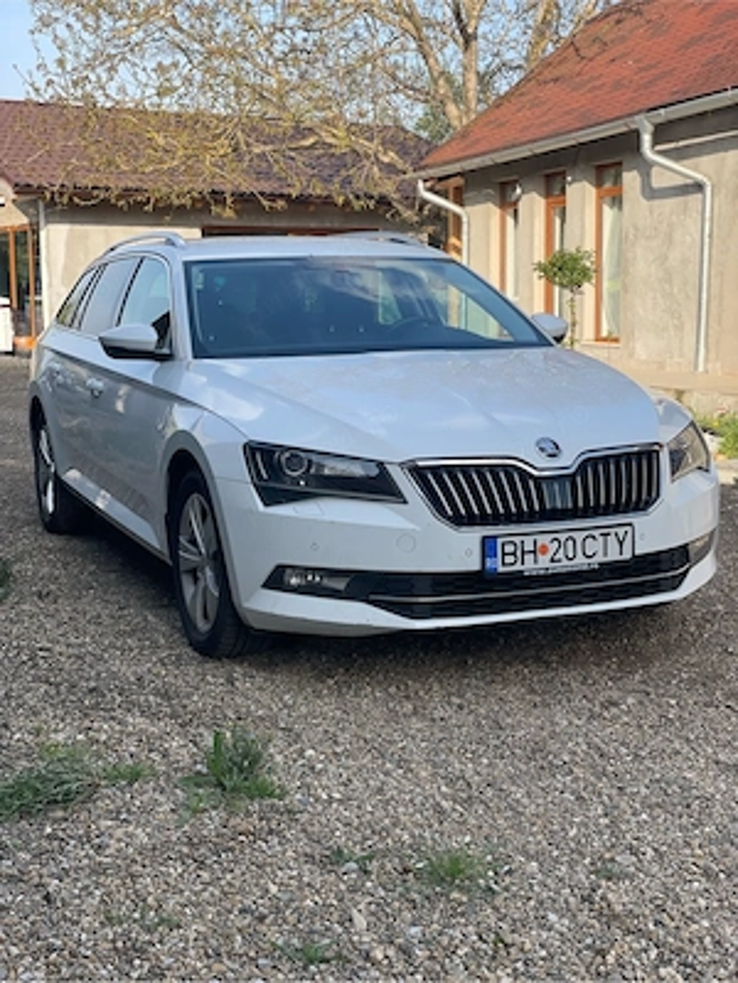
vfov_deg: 36.8
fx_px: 1478
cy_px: 492
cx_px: 369
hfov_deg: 28.0
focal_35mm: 52
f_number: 2
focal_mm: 6
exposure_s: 1/666
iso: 32
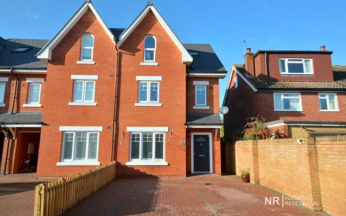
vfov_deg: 55.0
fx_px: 207
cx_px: 172
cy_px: 109
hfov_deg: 79.7
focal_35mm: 22
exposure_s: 1/100
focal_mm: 14
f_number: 29
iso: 800
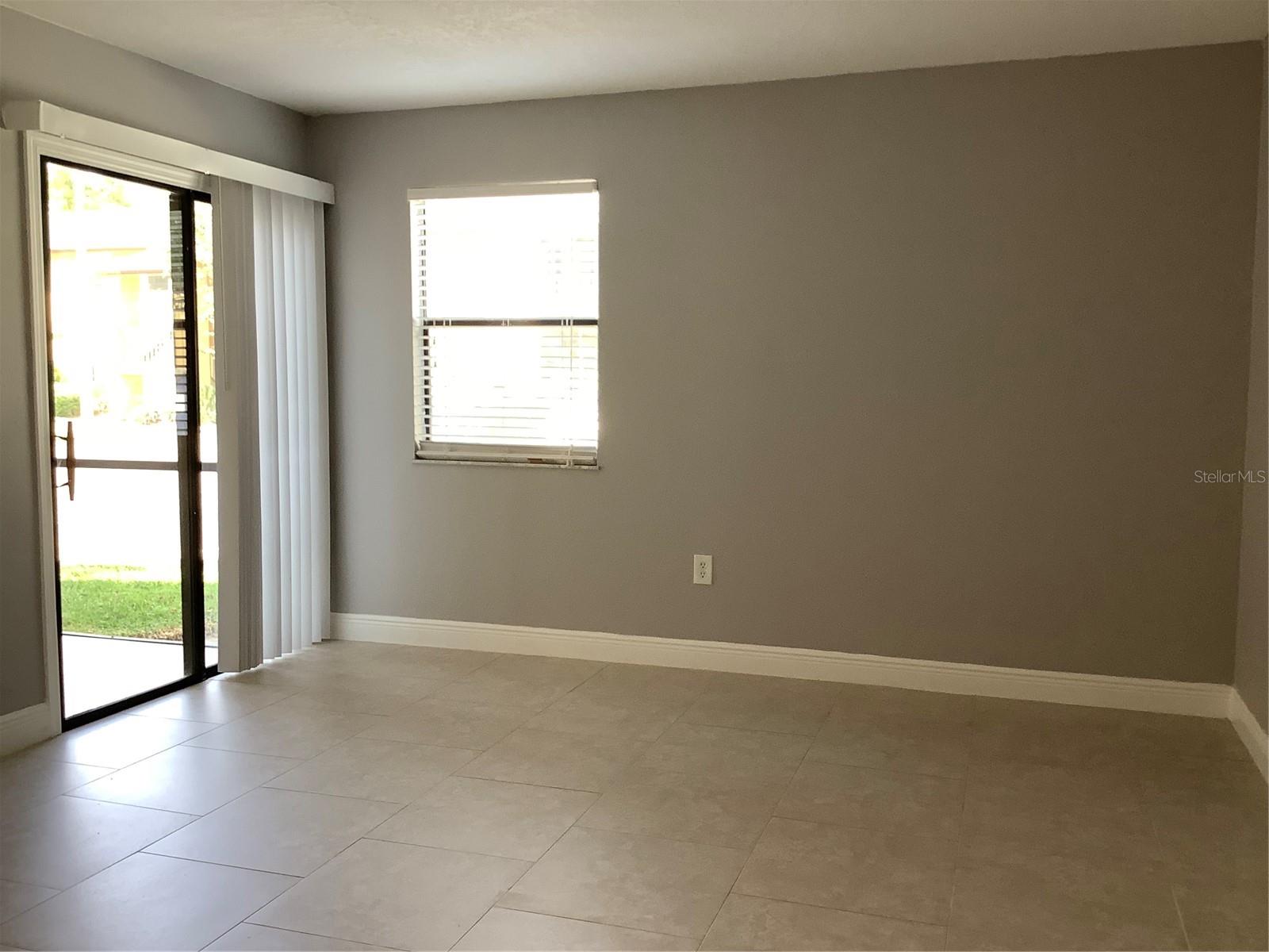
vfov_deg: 45.4
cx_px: 634
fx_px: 1136
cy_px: 476
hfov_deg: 58.4
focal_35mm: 31
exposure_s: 1/60
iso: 50
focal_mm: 3.3
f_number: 2.4
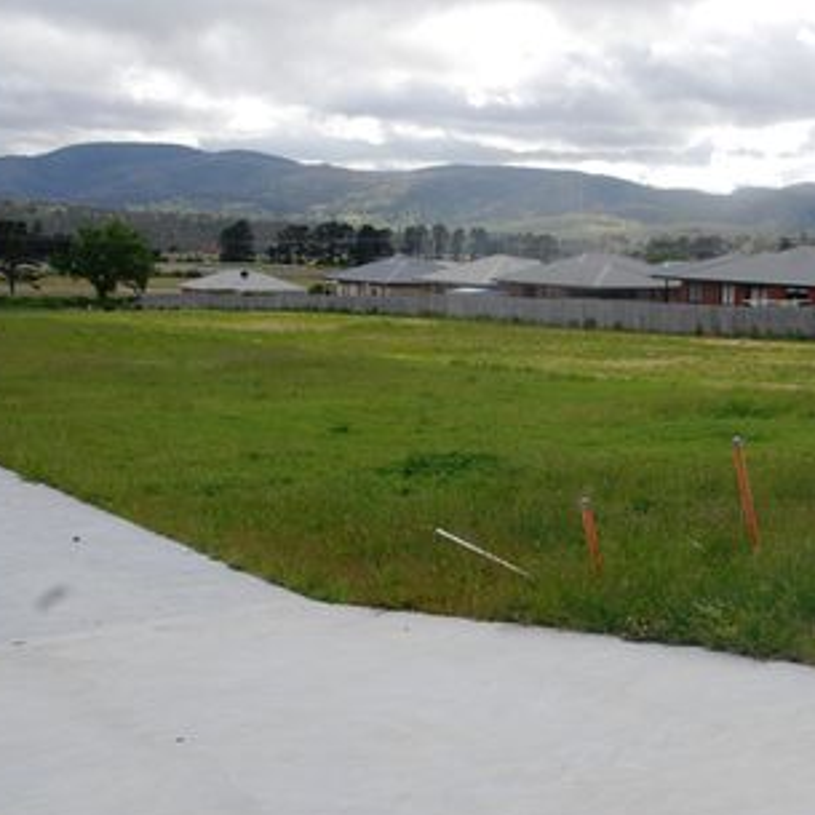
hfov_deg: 32.9
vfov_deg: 33.4
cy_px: 416
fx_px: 1358
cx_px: 591
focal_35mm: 51
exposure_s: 1/250
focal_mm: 26
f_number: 8
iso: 250
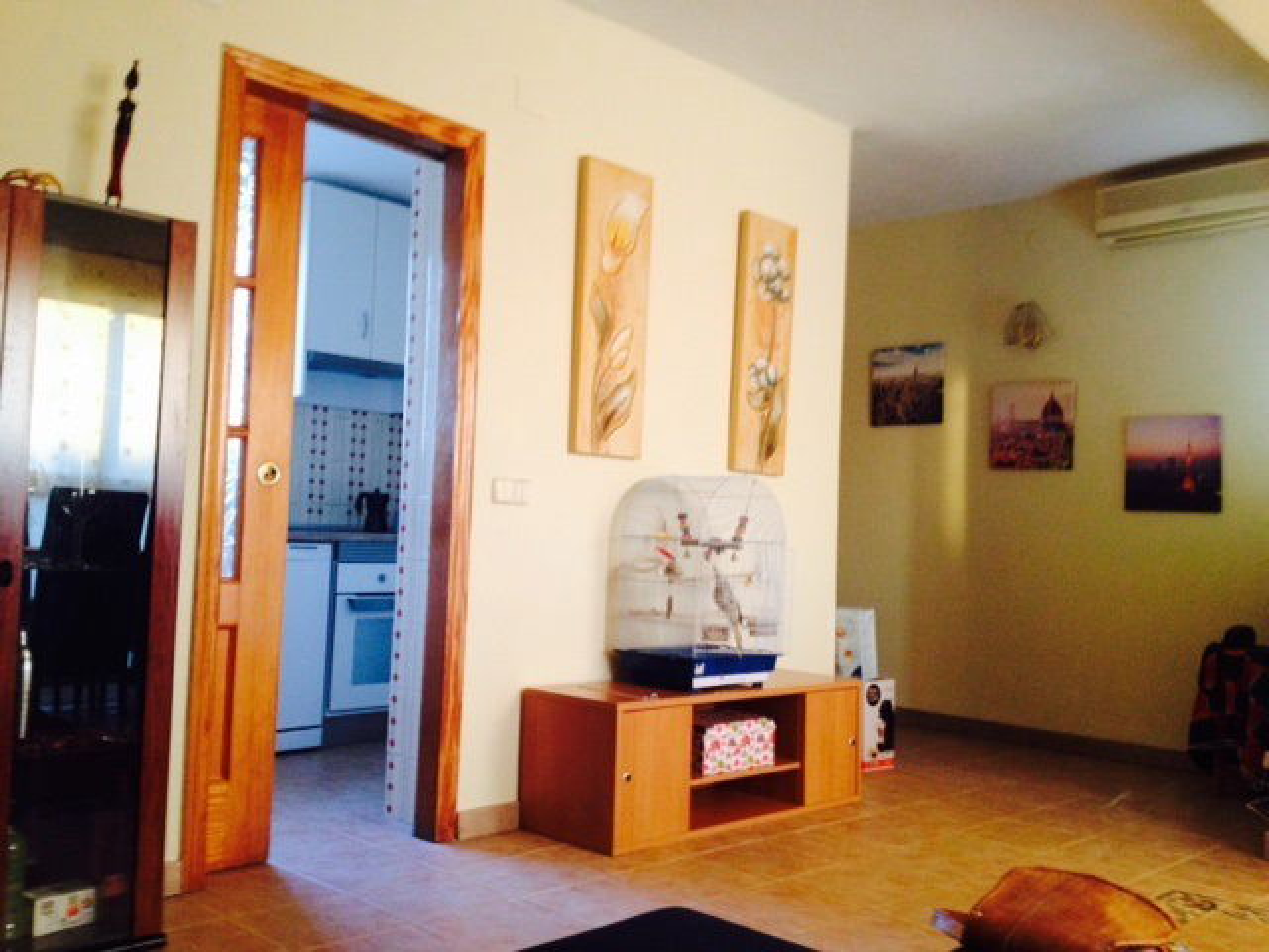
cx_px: 634
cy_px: 476
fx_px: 1283
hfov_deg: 52.6
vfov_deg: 40.7
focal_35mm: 35
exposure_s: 1/20
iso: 200
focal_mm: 4.28
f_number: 2.4
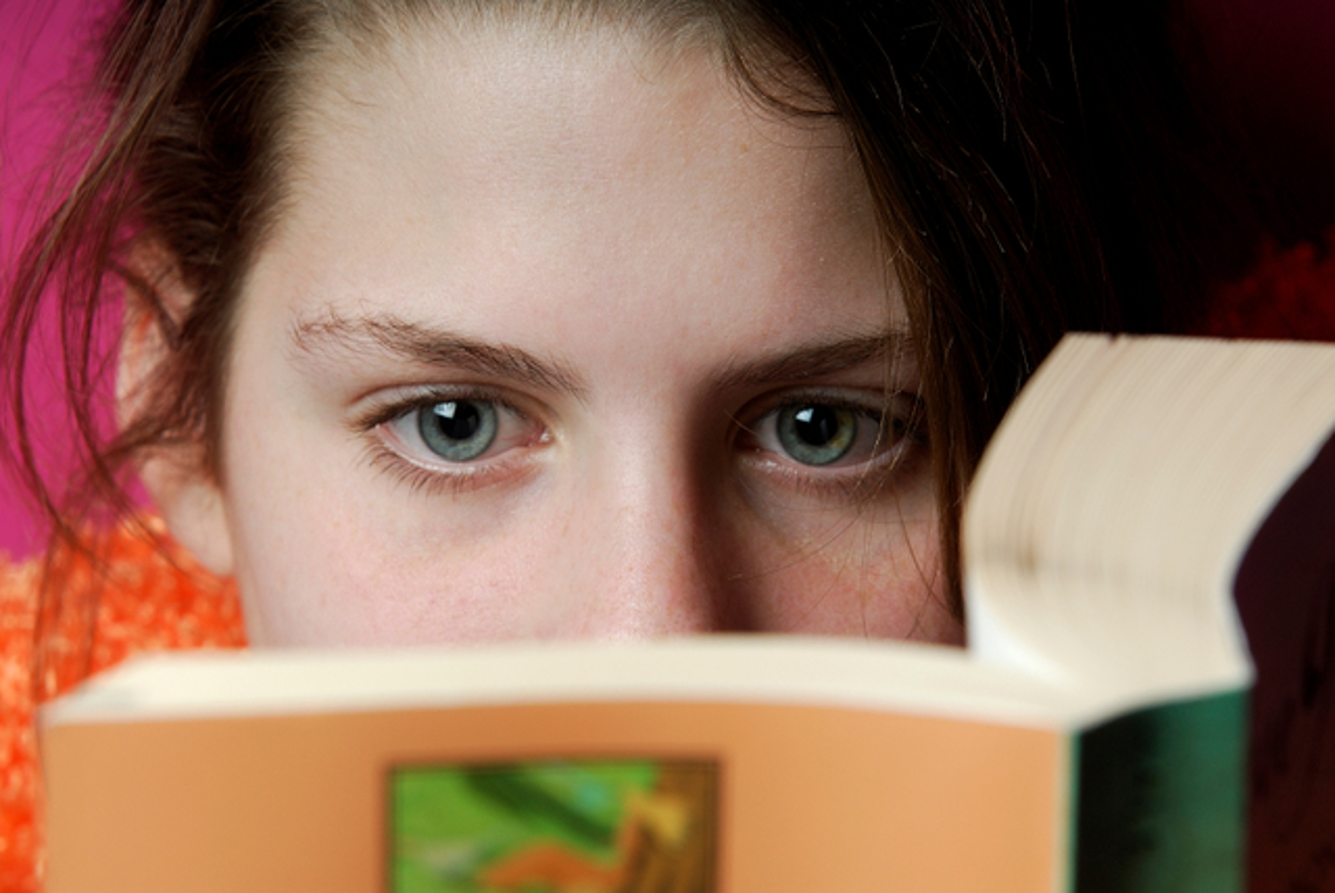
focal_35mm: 218
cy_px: 446
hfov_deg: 9.5
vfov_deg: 6.3
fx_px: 8073
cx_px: 668
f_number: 8
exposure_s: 1/250
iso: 100
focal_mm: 145
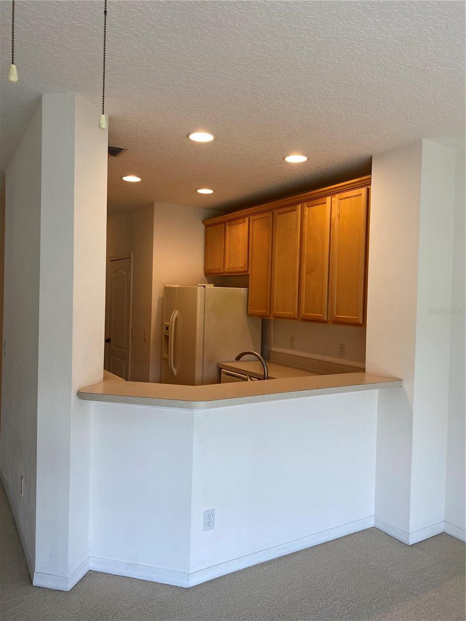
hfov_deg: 53.1
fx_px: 467
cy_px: 310
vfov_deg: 67.3
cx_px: 233
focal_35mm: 26
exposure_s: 1/120
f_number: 1.8
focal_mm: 4.25
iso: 80
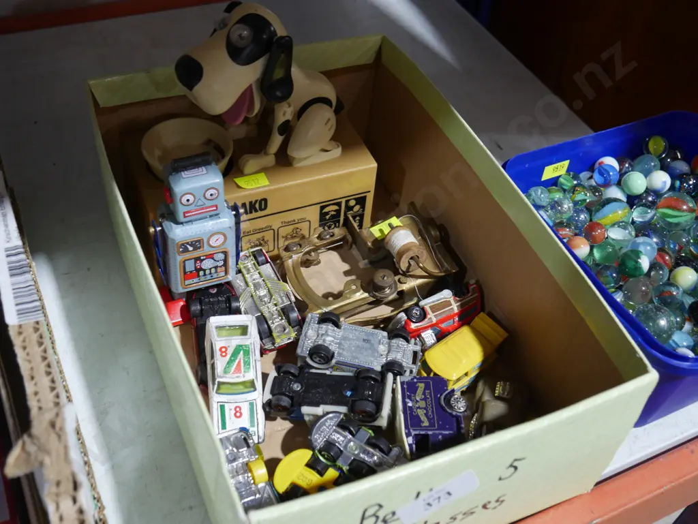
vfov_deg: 36.0
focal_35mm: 40
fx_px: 807
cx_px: 349
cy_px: 262
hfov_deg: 46.8
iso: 640
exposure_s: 1/60
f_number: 4.4
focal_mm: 20
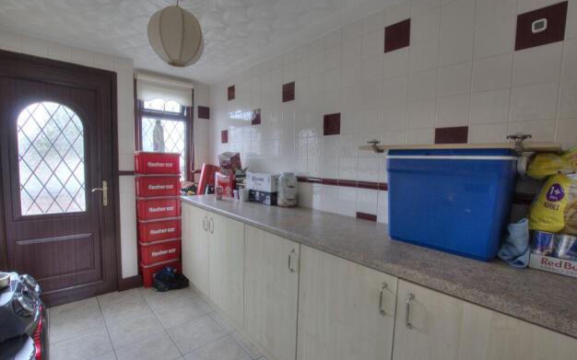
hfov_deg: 97.8
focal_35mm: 16
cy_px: 181
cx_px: 287
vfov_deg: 71.2
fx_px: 252
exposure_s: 1/4
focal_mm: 10
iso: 400
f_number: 8
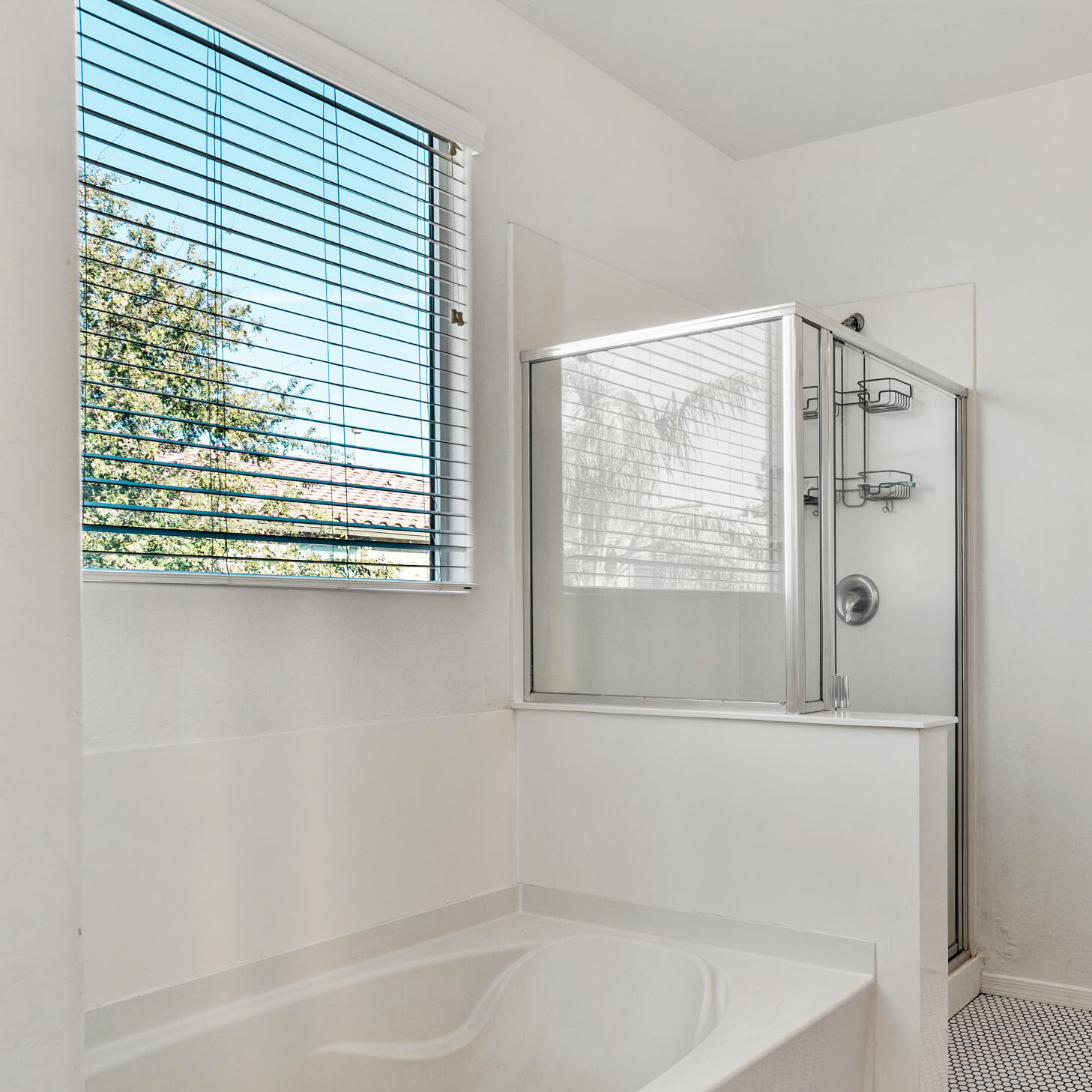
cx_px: 885
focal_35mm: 28
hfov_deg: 53.2
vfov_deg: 57.1
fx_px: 999
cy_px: 611
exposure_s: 1/4
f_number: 9
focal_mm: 16
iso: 250
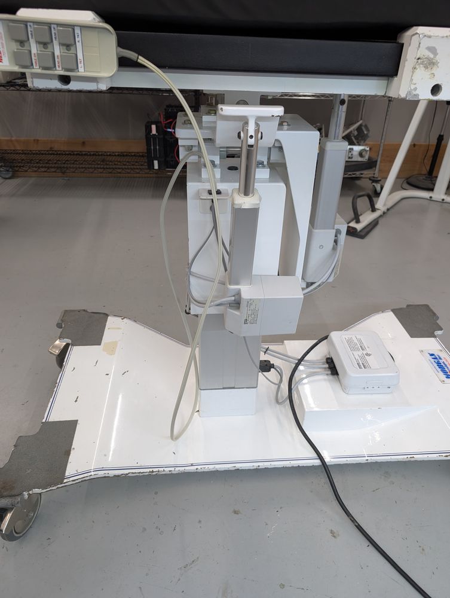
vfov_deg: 71.5
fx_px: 415
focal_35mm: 24
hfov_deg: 56.9
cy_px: 299
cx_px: 225
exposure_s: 1/60
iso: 92
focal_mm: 6.9
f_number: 1.68
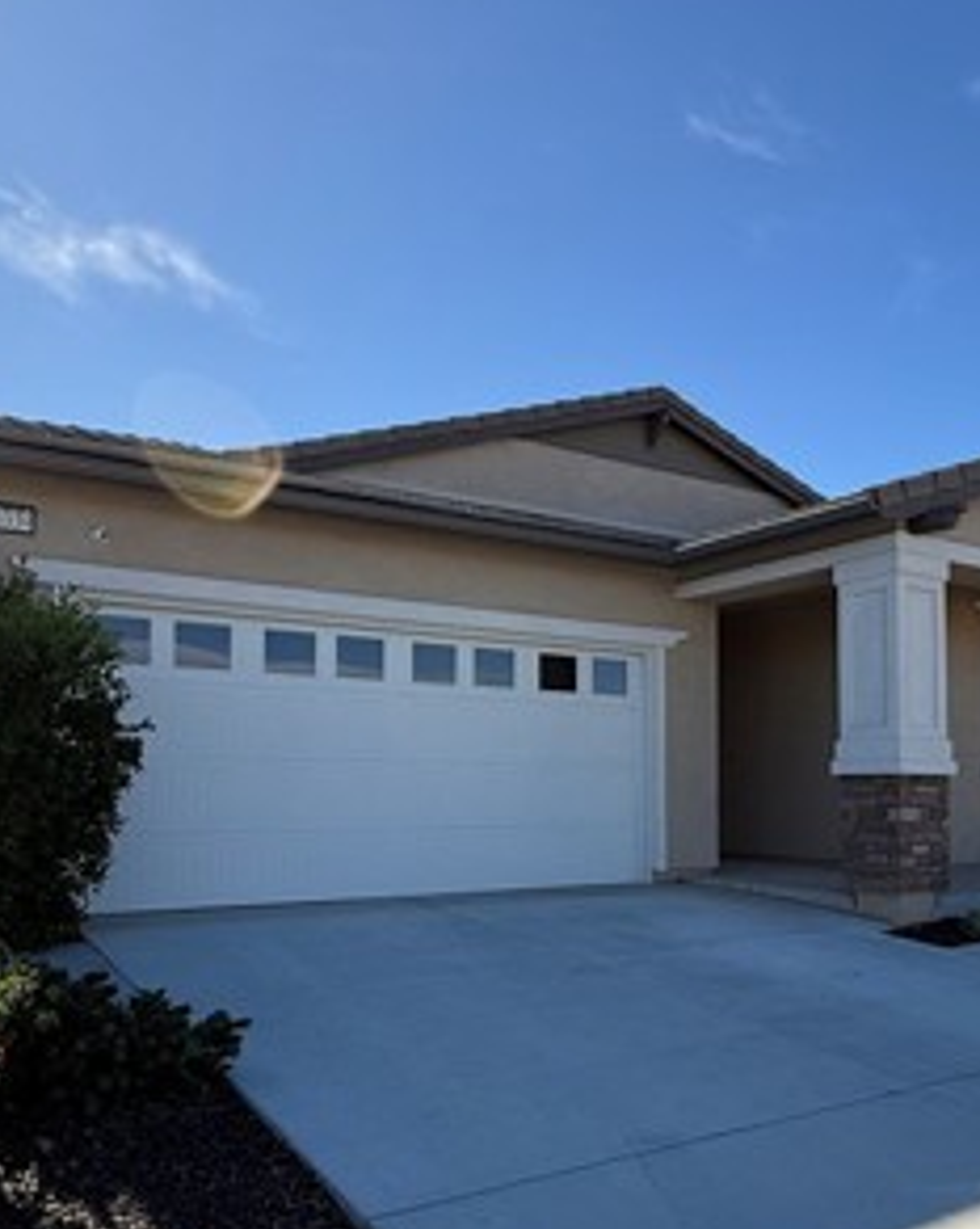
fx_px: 1089
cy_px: 749
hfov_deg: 48.3
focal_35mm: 30
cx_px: 551
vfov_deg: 58.3
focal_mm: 2.22
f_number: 2.2
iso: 50
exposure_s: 1/1211
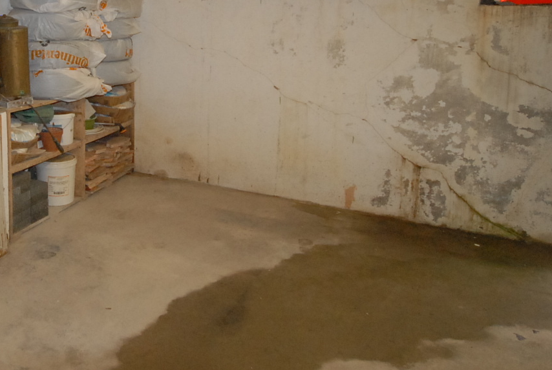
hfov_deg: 51.5
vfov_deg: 37.6
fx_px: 522
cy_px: 74
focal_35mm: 34
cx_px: 95
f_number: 4
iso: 1000
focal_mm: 10
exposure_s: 1/250
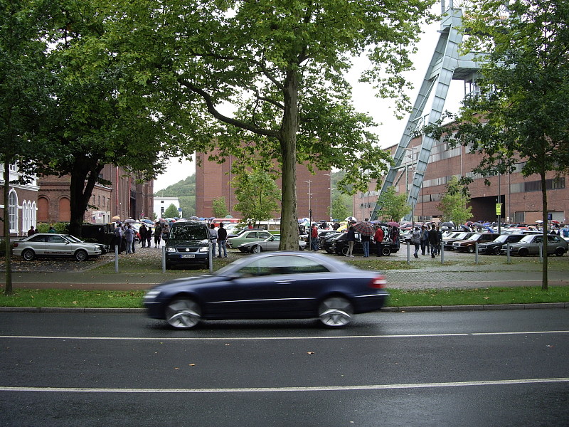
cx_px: 284
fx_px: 625
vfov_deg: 37.7
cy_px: 214
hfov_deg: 49.0
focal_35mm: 38
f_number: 2.8
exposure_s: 1/80
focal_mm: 7.9
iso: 100
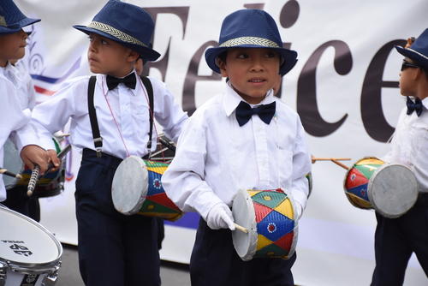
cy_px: 143
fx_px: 1606
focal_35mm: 135
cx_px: 214
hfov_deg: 15.2
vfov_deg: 10.2
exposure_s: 1/2500
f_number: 5.3
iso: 1000
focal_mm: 90
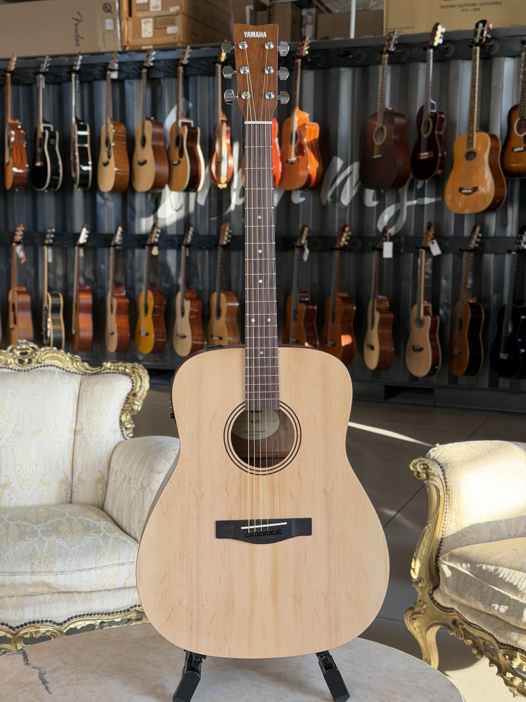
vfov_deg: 39.7
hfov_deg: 30.3
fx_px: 972
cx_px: 263
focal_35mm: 48
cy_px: 351
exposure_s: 1/137
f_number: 1.78
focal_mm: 6.76
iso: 50
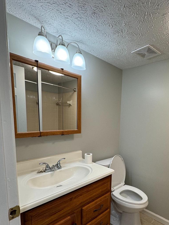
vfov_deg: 78.0
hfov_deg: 60.4
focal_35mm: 21
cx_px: 125
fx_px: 137
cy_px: 136
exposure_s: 1/120
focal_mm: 2.22
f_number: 2.2
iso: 125
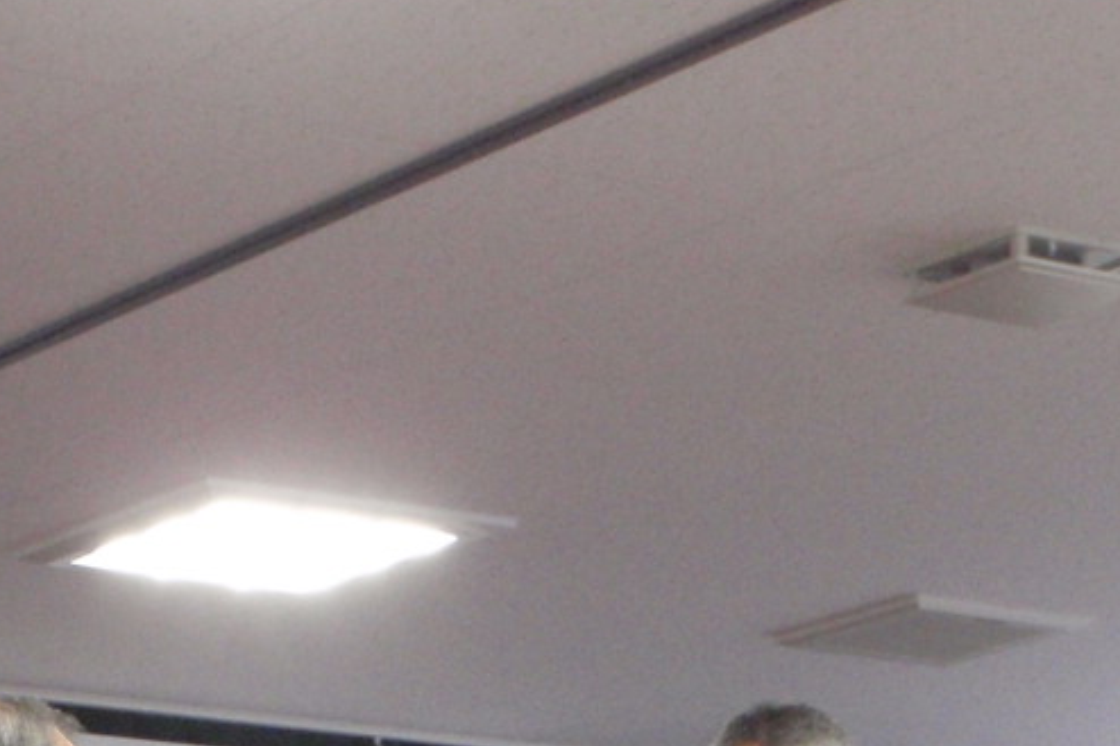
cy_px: 1145
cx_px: 399
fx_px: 5131
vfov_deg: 8.1
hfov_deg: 12.4
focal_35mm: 165
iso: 320
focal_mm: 8.89
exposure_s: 1/50
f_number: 4.4
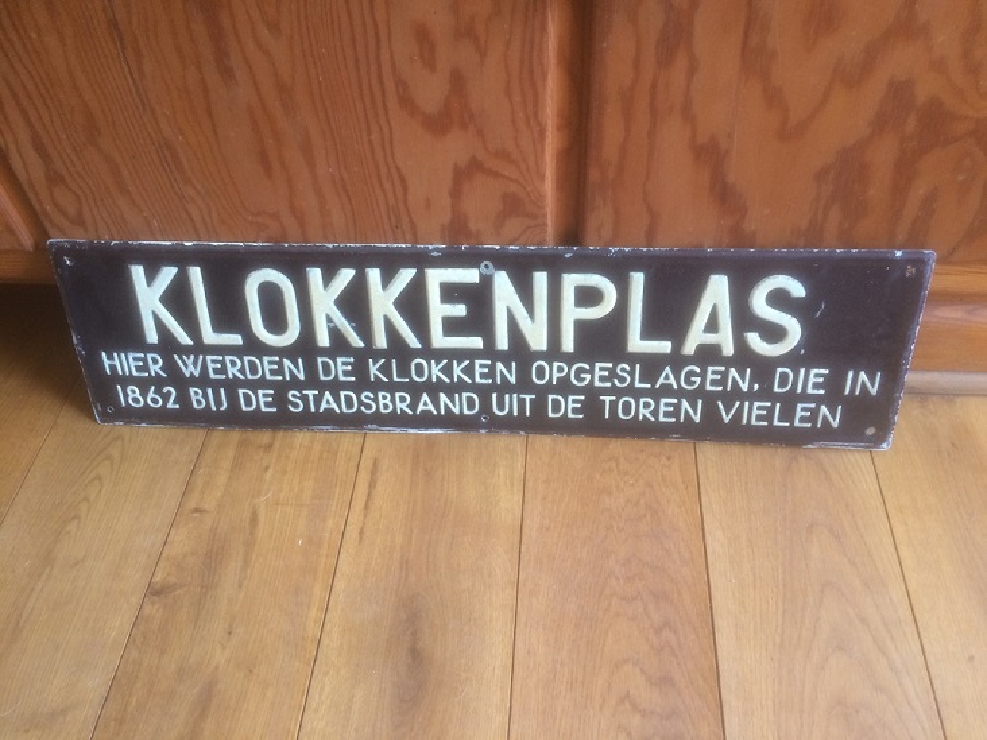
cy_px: 370
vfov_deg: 48.2
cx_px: 494
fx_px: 827
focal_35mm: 29
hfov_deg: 61.7
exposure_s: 1/33
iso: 125
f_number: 2.2
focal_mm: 4.15
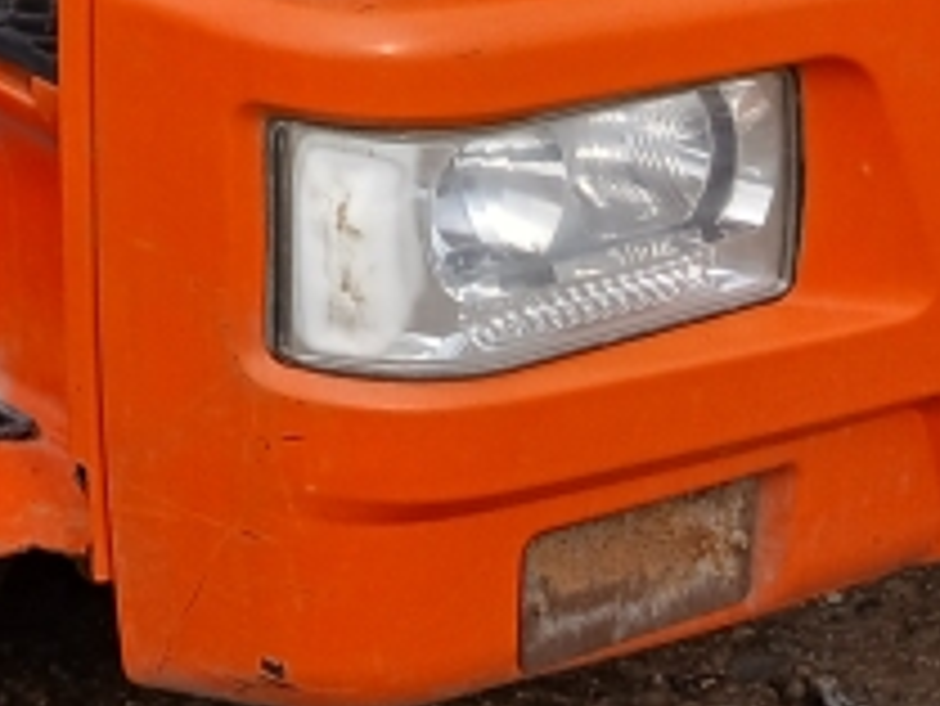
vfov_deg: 10.6
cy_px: -771
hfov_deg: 14.3
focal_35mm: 127
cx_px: -562
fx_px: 3451
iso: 20
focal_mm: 3.98
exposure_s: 1/266
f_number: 1.8
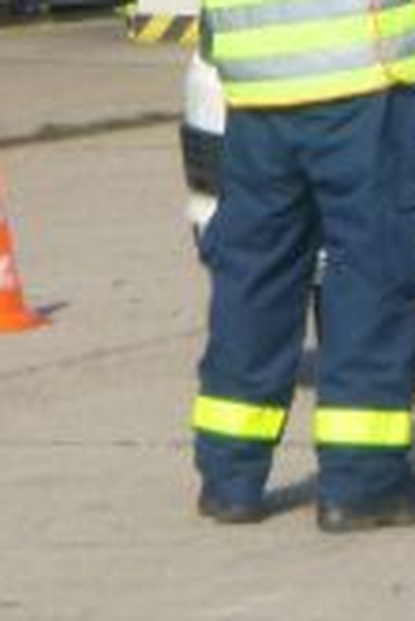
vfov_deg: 5.7
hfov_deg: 3.8
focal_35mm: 356
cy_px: -217
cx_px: 1009
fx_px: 6143
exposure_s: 1/320
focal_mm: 12.8
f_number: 5.5
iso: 100
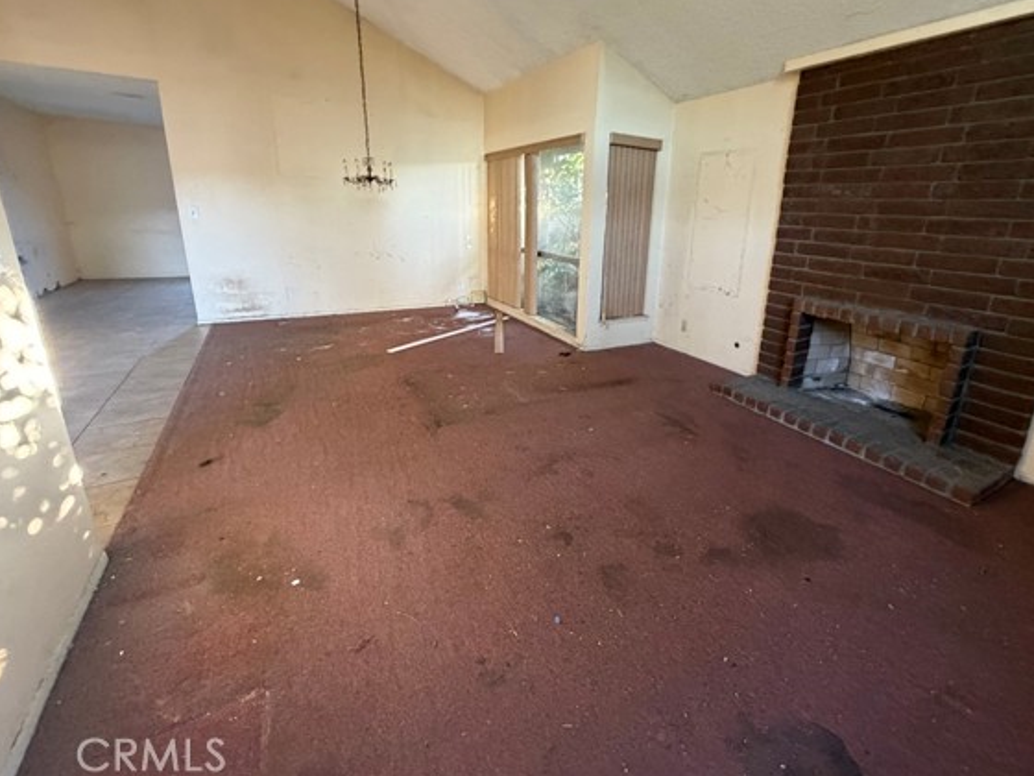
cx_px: 576
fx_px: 478
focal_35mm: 16
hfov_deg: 94.1
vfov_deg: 77.7
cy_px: 338
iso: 500
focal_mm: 2.22
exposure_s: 1/60
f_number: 2.2
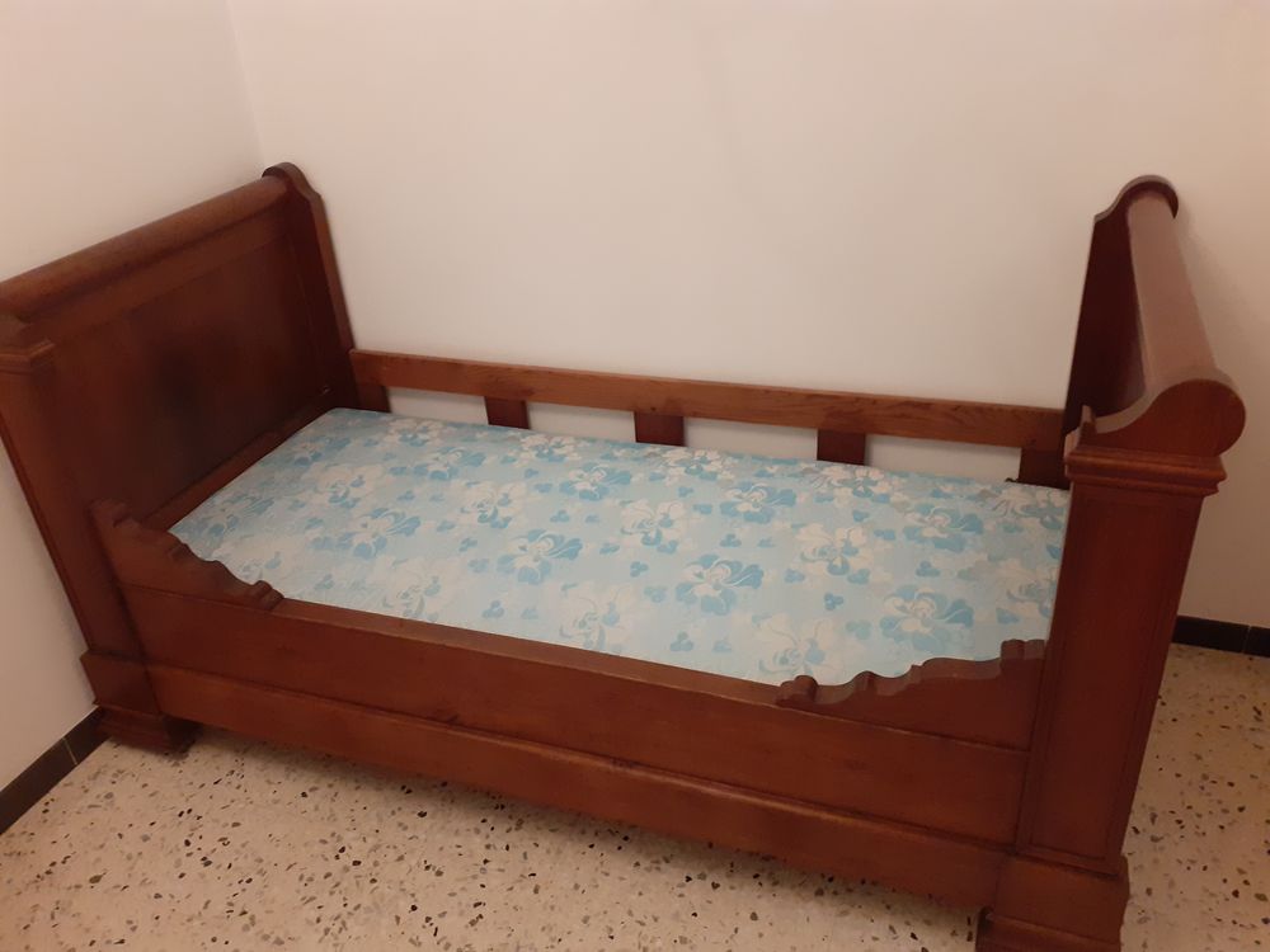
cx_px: 635
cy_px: 476
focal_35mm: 27
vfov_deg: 51.4
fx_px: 991
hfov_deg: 65.3
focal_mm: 3.6
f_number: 1.9
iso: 320
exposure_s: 1/25
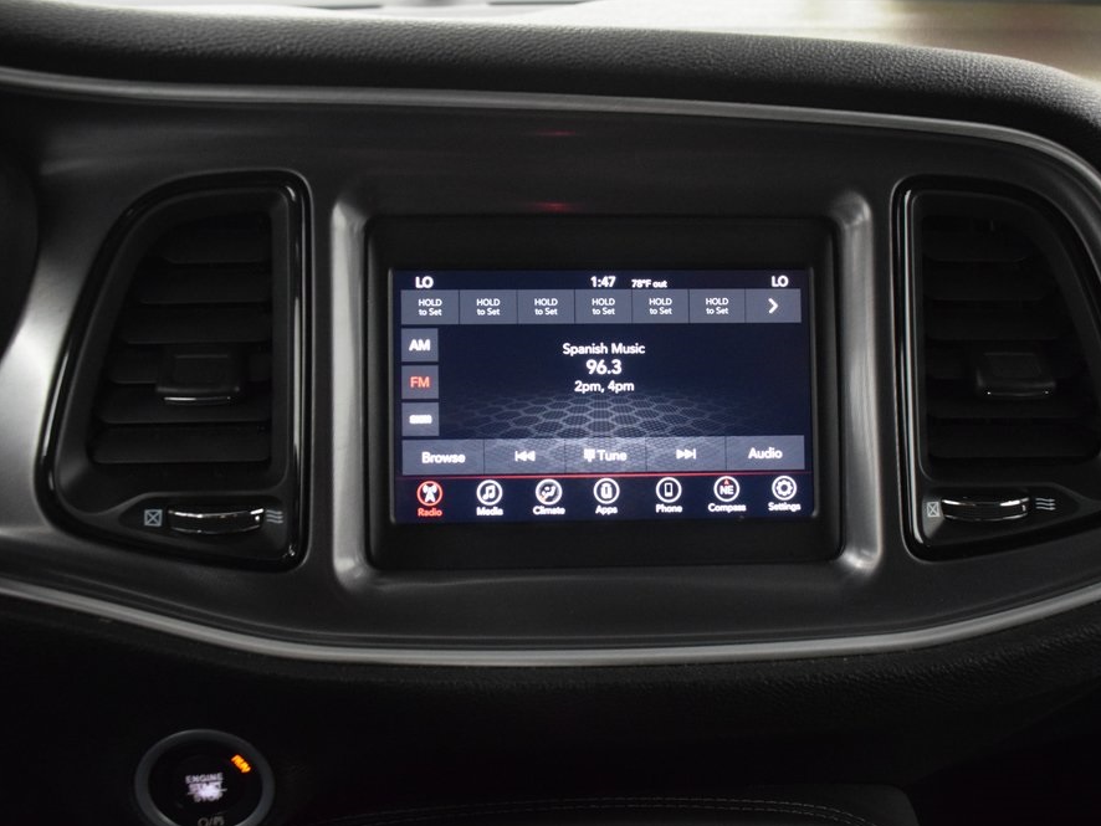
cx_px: 595
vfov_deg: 36.0
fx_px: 1273
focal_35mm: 40
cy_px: 423
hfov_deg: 46.7
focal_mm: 24
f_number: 4.5
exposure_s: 1/80
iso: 3200
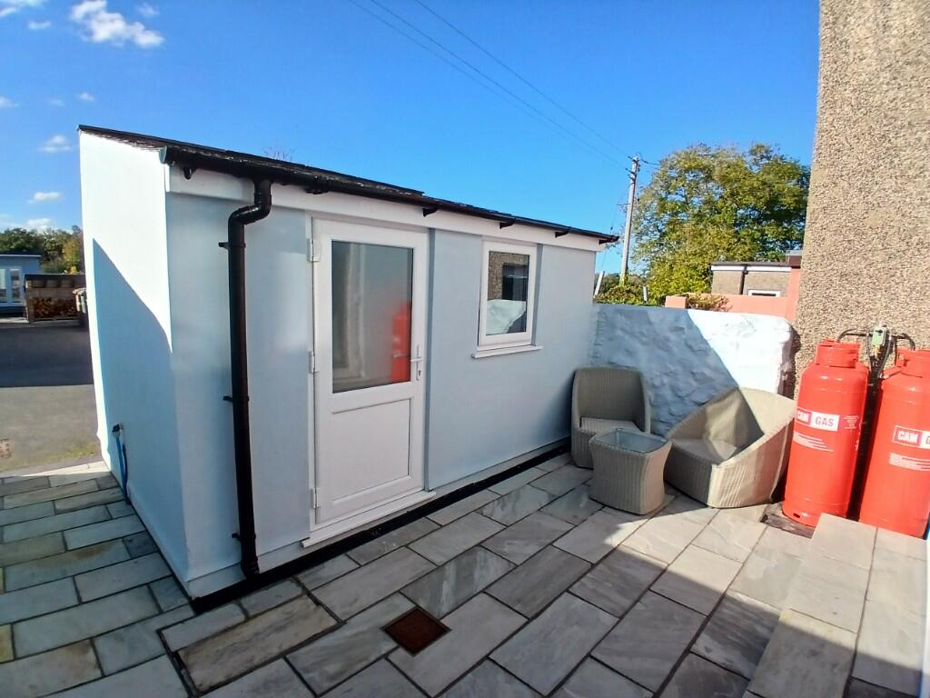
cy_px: 349
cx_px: 465
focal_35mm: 17
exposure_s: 1/967
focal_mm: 1.4
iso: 50
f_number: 2.2
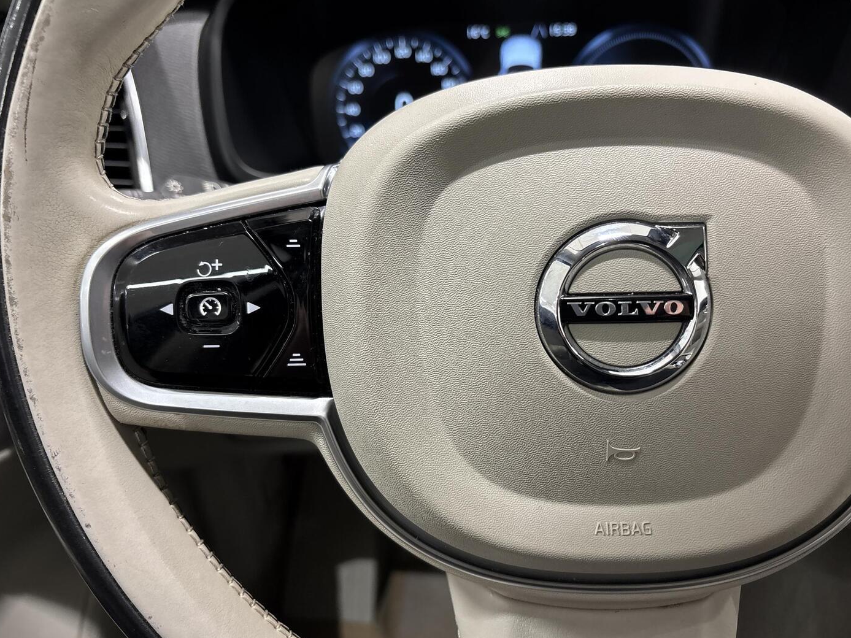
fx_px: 664
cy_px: 321
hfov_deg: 65.3
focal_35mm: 27
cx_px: 425
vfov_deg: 51.3
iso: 160
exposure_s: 1/50
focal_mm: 5.96
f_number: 1.6
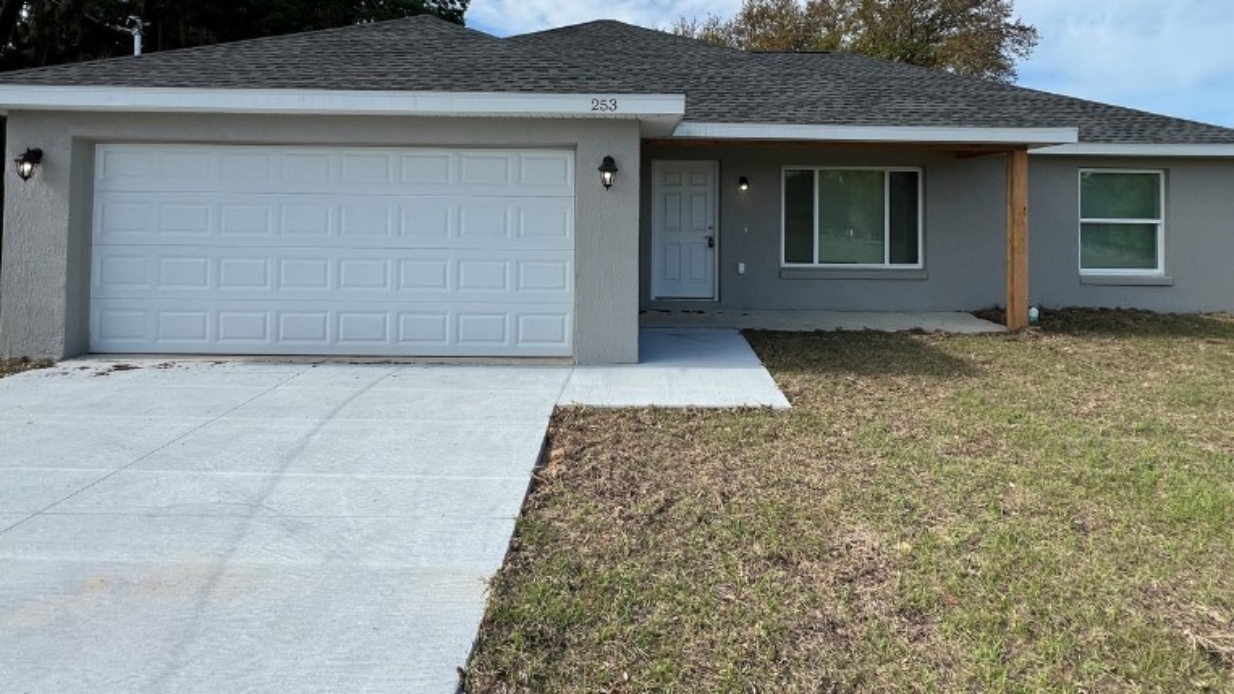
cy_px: 202
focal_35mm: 19
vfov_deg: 56.4
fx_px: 622
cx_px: 645
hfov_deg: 89.5
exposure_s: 1/1309
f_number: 1.8
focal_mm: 1.57
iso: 32
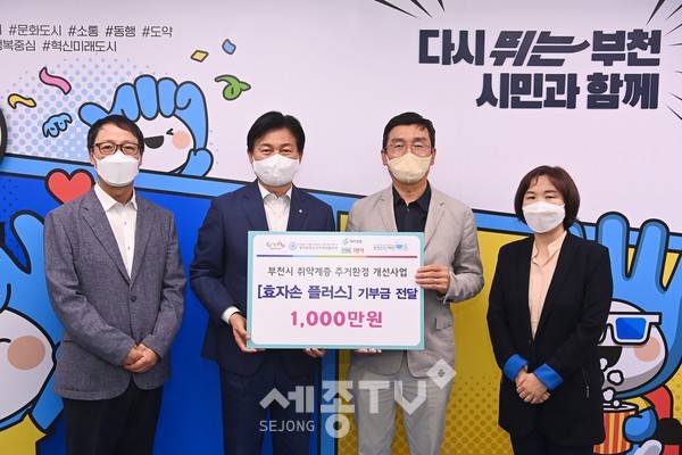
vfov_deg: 38.9
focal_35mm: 34
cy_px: 228
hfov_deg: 55.8
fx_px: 644
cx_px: 341
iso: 1600
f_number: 5.6
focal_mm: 34
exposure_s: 1/125
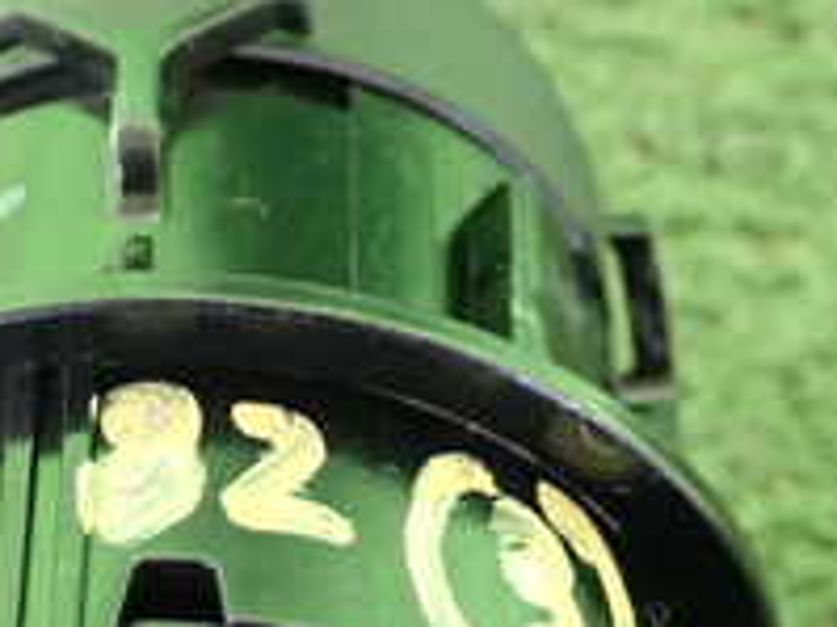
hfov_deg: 12.1
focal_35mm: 163
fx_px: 3939
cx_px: 278
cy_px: 673
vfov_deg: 9.0
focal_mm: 9.65
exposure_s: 1/50
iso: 400
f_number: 3.3
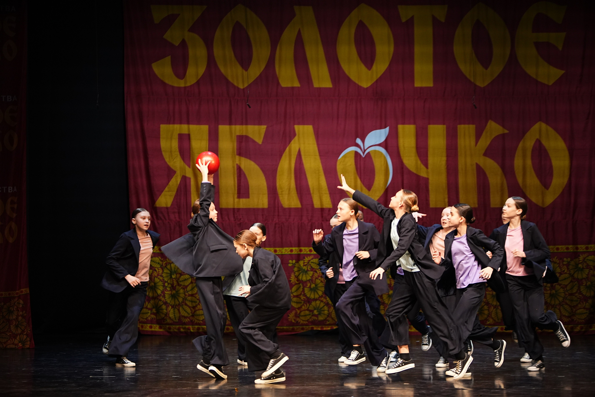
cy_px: 198
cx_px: 298
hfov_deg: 18.6
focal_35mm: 110
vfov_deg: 12.5
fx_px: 1818
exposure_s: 1/400
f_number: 2.8
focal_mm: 110
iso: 2000
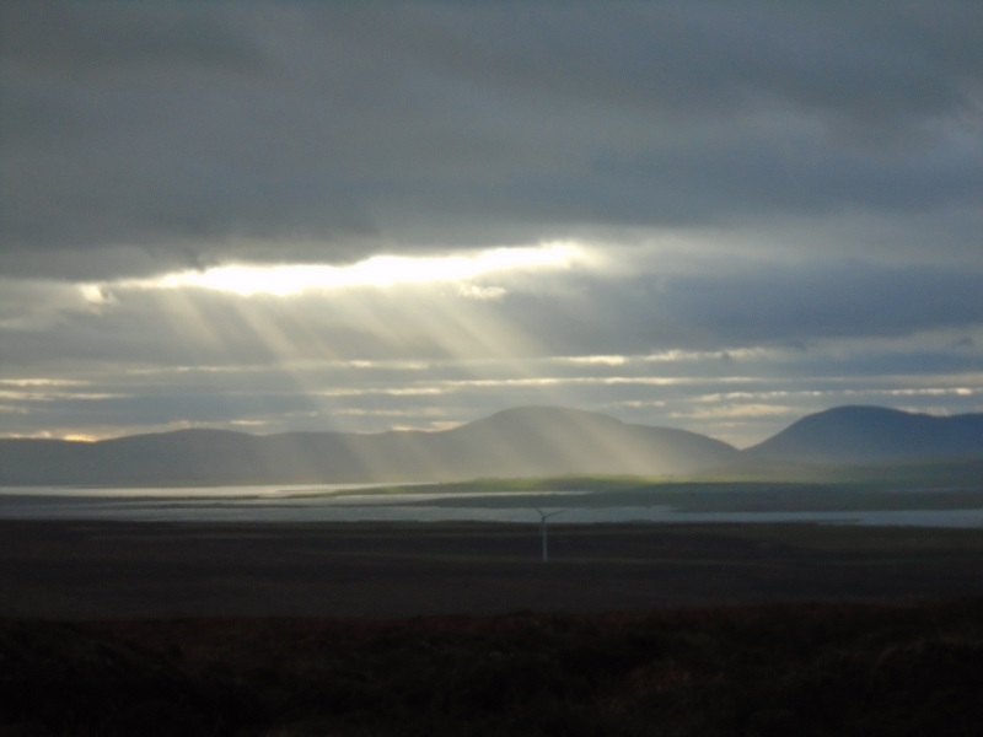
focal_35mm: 130
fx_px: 3692
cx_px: 492
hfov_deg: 15.2
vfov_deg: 11.4
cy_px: 368
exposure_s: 1/250
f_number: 6.4
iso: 250
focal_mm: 23
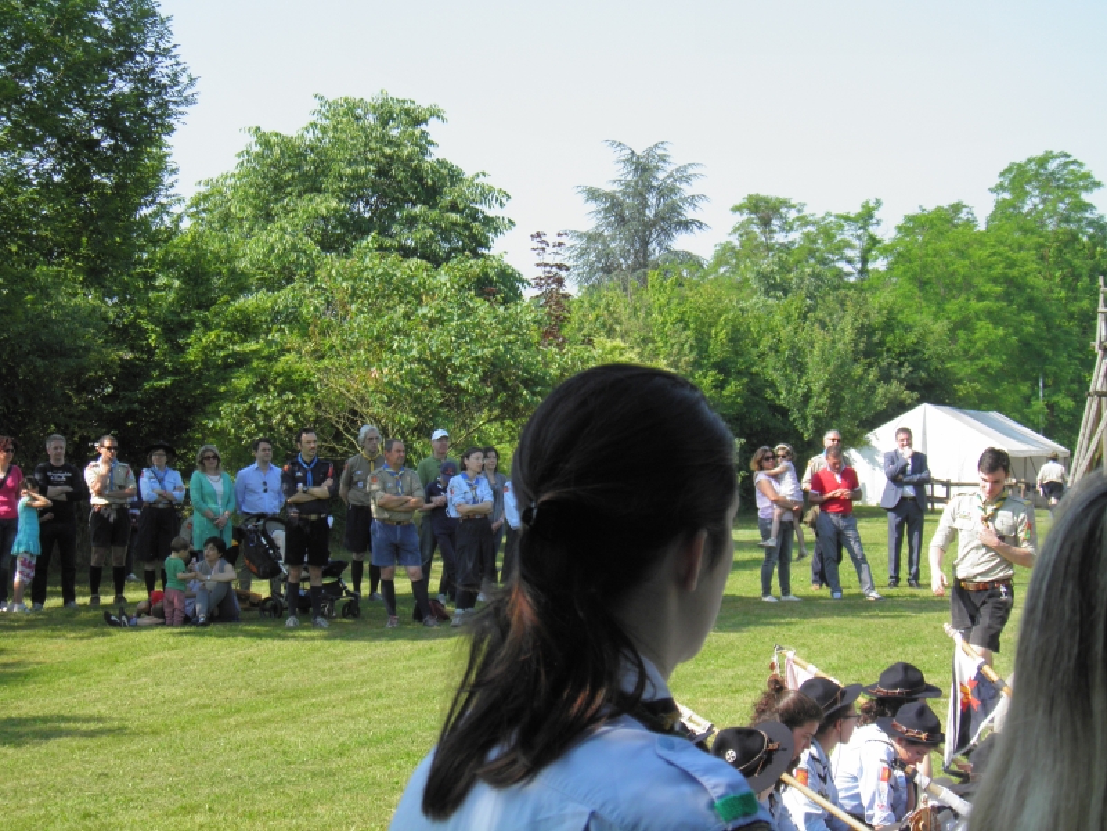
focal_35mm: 84
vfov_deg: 17.6
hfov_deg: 23.3
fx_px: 2686
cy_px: 416
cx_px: 554
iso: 50
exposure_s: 1/320
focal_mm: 15.2
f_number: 3.9
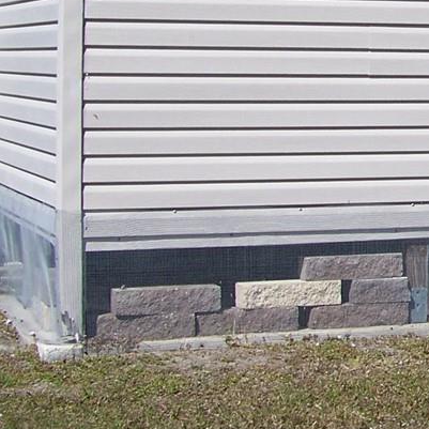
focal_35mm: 127
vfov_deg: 13.6
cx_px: 684
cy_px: 52
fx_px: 1781
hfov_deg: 12.9
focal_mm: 5.85
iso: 64
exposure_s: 1/800
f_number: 4
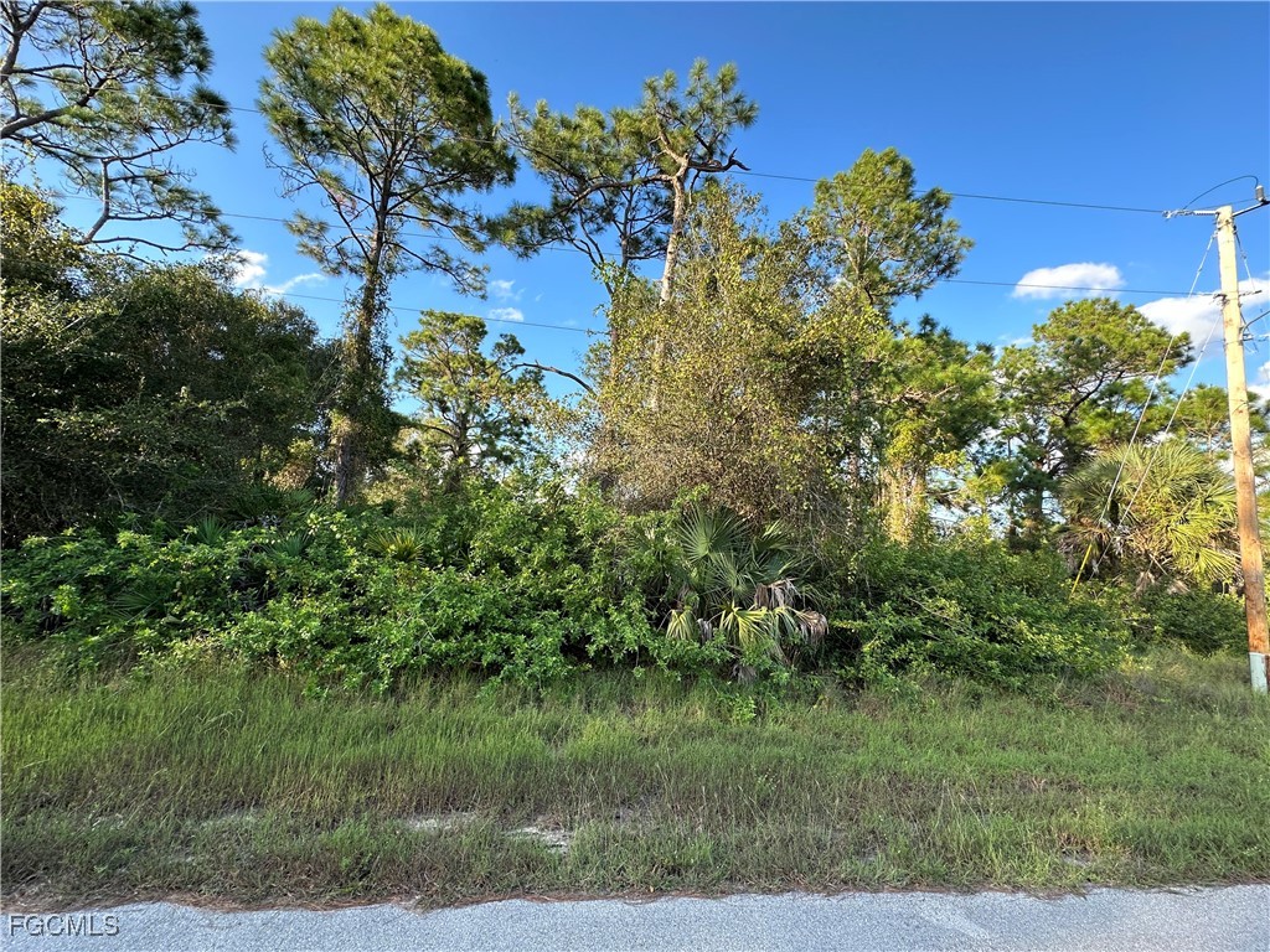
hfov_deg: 102.1
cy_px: 476
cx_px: 635
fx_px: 514
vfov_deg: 85.7
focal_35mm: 14
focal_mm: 2.22
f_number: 2.2
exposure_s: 1/281
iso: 40
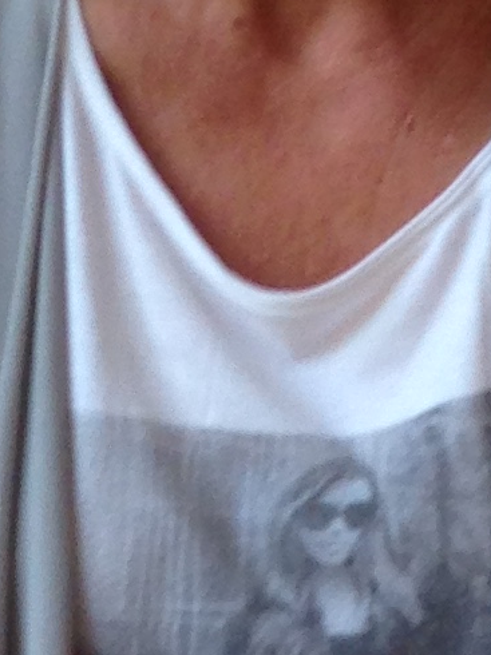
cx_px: 48
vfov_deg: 8.4
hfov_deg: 6.7
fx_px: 4164
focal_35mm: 220
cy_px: 1412
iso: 50
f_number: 2.4
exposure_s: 1/60
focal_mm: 4.12
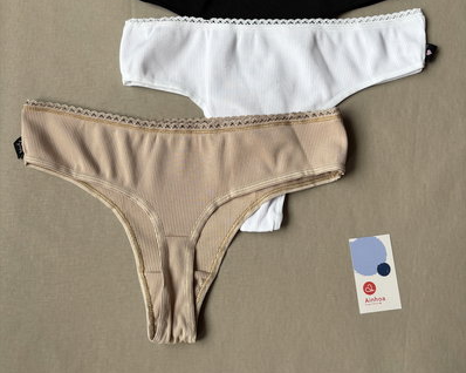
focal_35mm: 34
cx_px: 233
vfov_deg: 42.9
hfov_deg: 52.9
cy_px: 137
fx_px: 469
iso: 50
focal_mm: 5.96
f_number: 1.6
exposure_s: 1/481
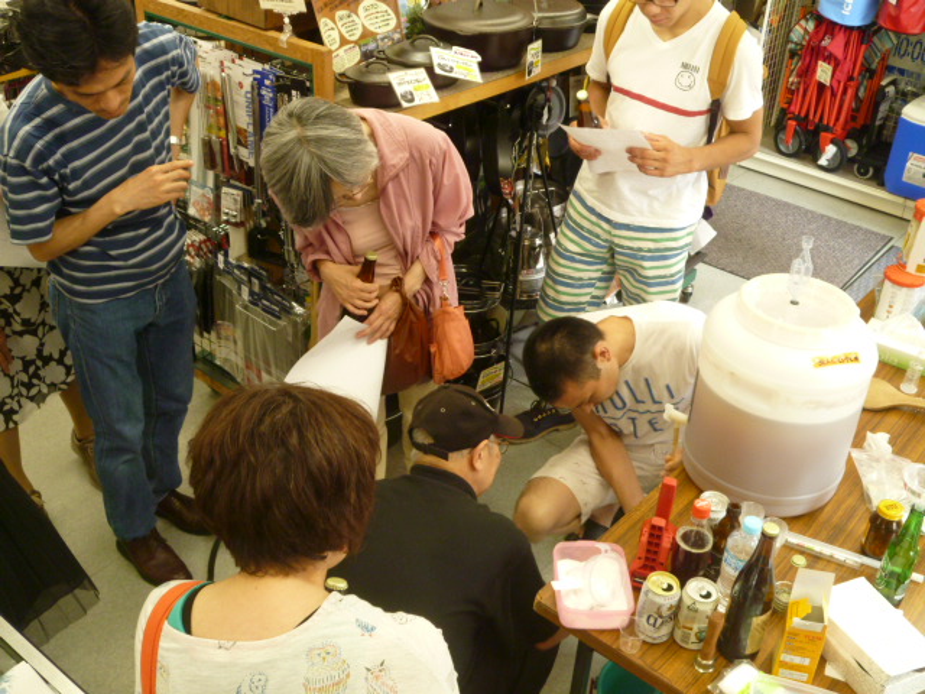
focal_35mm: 38
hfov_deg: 49.0
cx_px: 462
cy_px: 347
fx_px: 1015
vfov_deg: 37.7
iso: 250
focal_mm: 6.8
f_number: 3.5
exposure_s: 1/40
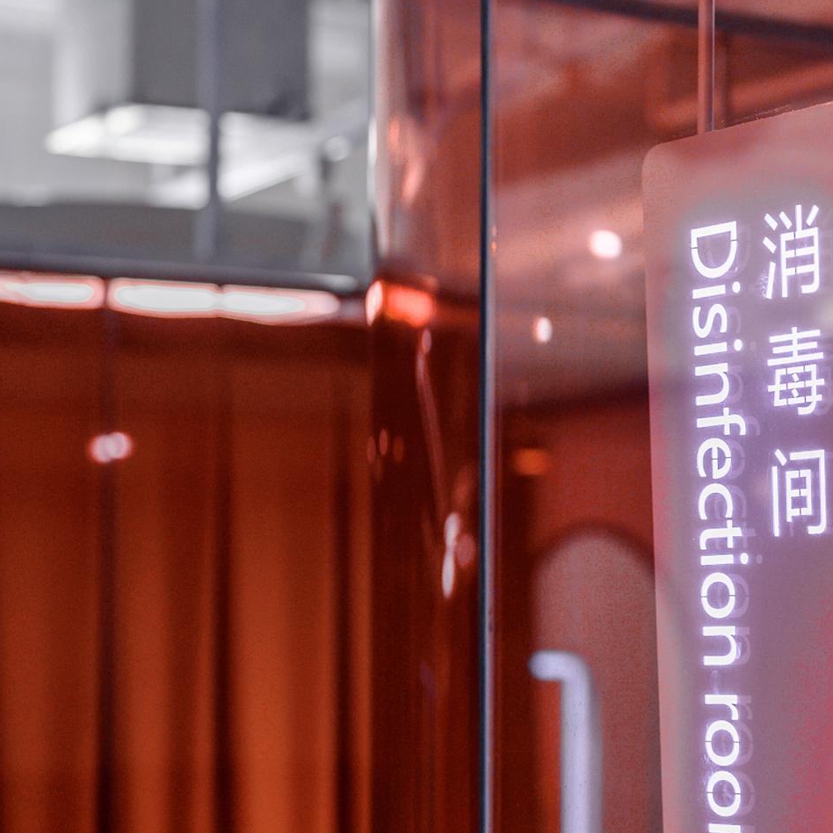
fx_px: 2750
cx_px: 583
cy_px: 690
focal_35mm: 101
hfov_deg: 17.2
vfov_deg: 17.1
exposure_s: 1/320
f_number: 2.8
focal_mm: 50
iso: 400
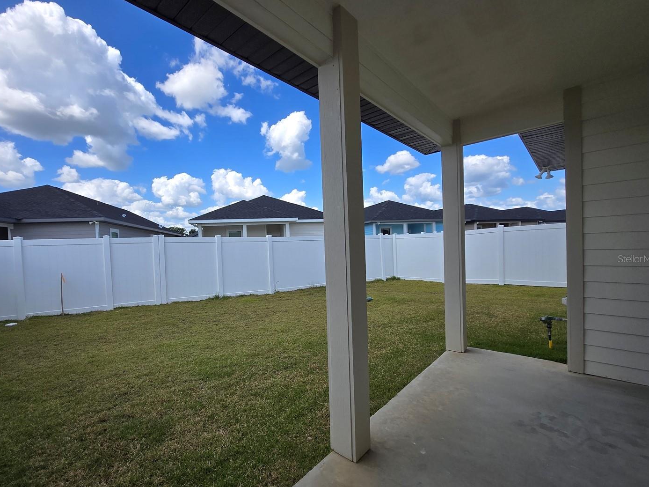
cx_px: 288
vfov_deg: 81.6
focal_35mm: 15
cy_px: 258
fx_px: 281
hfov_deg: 97.8
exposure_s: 1/861
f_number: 2.2
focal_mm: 1.7
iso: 25
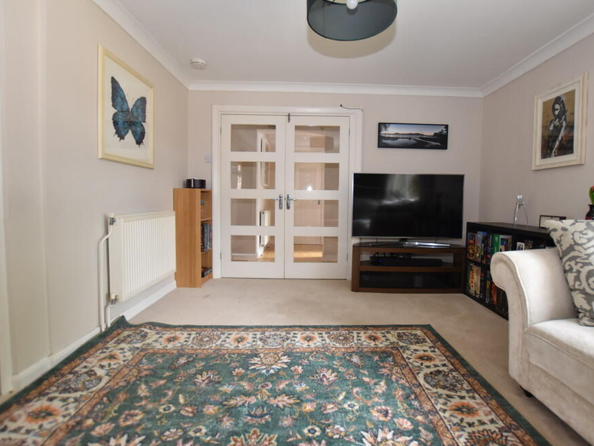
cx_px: 315
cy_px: 217
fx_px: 292
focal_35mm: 17
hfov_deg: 90.9
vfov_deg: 74.7
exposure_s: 1/60
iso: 900
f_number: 3.5
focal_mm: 10
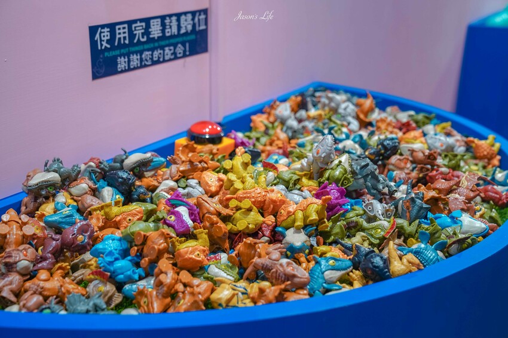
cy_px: 169
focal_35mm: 52
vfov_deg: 26.0
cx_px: 254
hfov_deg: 38.2
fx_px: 733
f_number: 4
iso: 1000
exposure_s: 1/60
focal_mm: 52
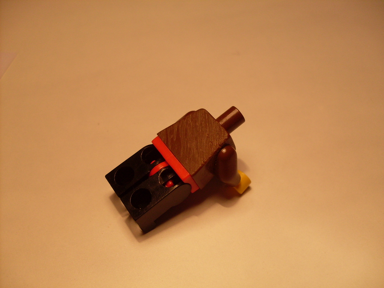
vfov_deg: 37.7
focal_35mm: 38
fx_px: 422
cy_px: 144
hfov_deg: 49.0
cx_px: 192
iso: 80
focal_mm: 6.3
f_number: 2.8
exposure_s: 1/180
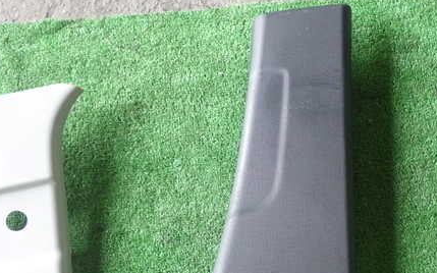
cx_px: 275
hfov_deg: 25.8
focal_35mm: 80
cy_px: 192
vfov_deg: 16.3
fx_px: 953
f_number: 3.3
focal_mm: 9.65
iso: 640
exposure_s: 1/50
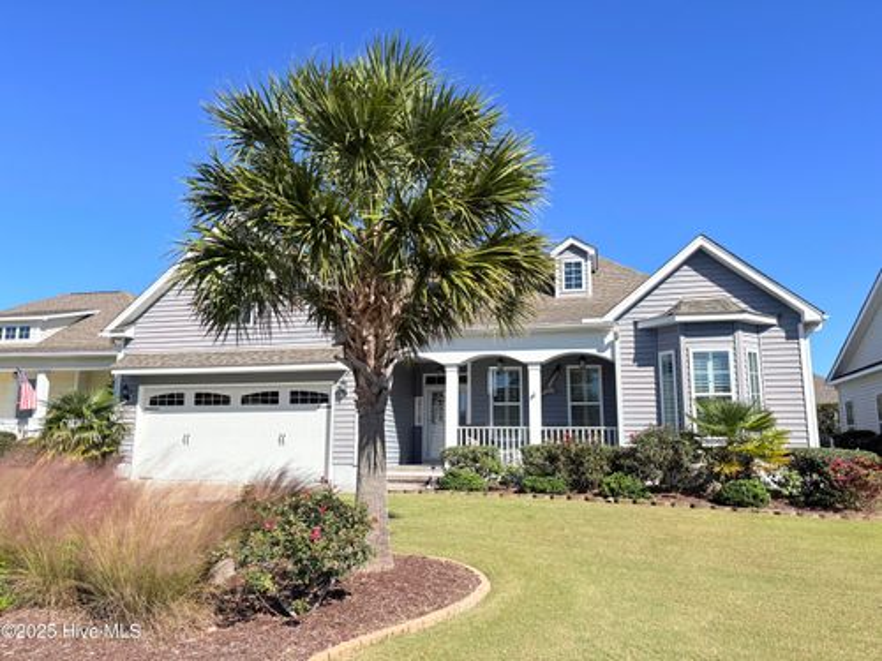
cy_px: 330
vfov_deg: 53.1
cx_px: 441
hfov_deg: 67.3
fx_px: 662
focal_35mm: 26
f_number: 1.6
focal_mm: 5.96
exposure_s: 1/3623
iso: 50
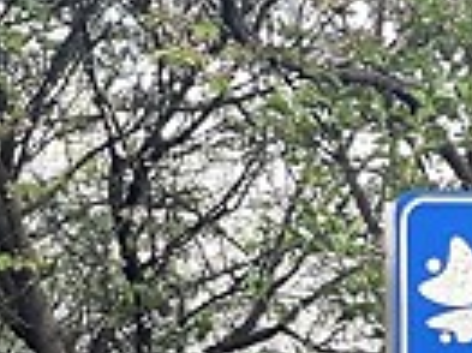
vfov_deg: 4.6
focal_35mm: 323
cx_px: 263
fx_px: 4400
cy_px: 510
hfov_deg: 6.1
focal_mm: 7.5
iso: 125
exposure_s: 1/99
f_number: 2.2
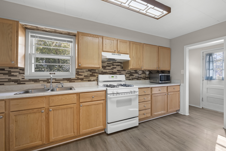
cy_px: 76
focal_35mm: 15
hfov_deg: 100.4
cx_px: 113
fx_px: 94
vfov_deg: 77.3
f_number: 8
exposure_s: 1
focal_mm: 10
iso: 320
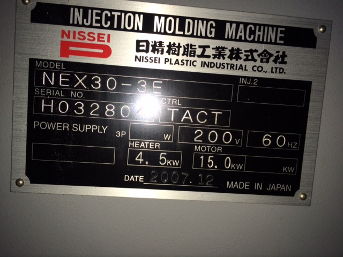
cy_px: 128
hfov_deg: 61.7
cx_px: 172
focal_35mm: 29
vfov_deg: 48.2
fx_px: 287
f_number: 2.2
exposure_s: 1/188
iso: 32
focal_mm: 4.15
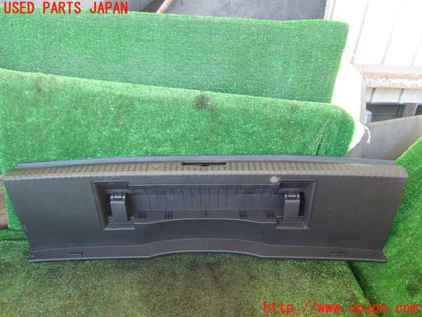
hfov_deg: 60.0
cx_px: 211
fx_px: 366
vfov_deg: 46.8
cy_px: 158
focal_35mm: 30
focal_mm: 5.4
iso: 200
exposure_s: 1/40
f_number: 2.3
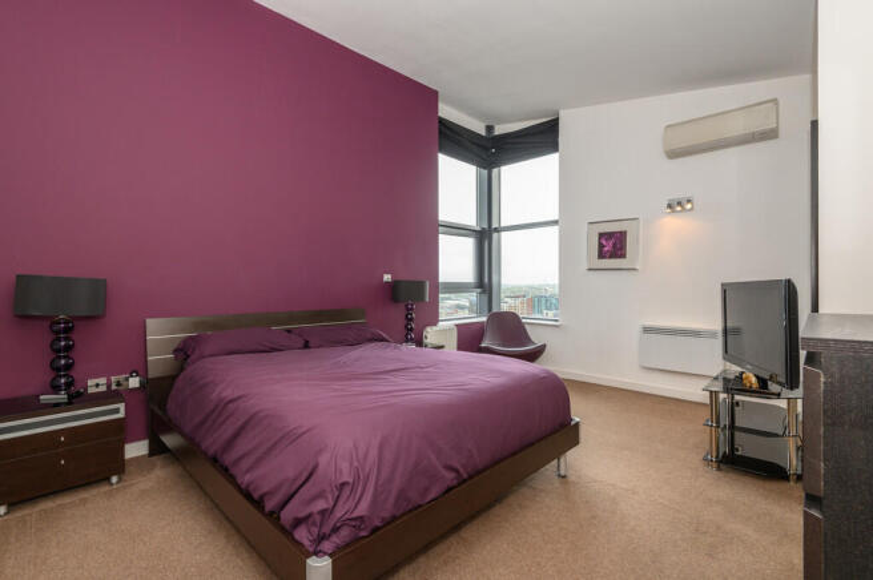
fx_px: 388
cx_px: 436
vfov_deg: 73.6
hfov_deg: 96.8
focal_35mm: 16
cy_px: 290
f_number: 8
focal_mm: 16
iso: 400
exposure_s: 1/80
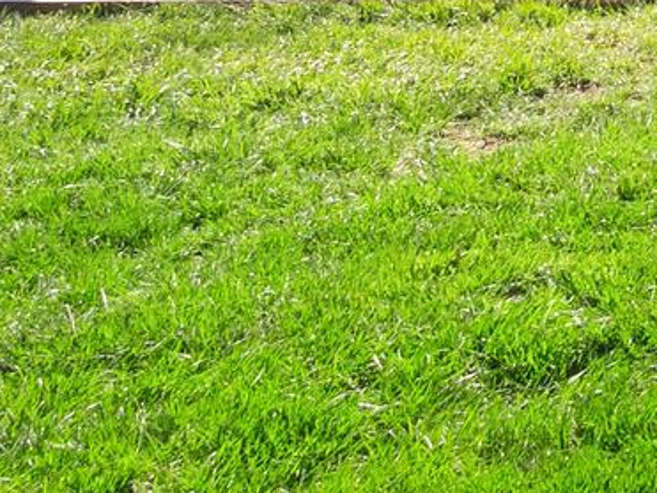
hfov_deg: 15.4
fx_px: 1613
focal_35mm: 85
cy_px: -558
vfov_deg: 14.0
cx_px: 1491
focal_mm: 16
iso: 320
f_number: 8
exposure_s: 1/125
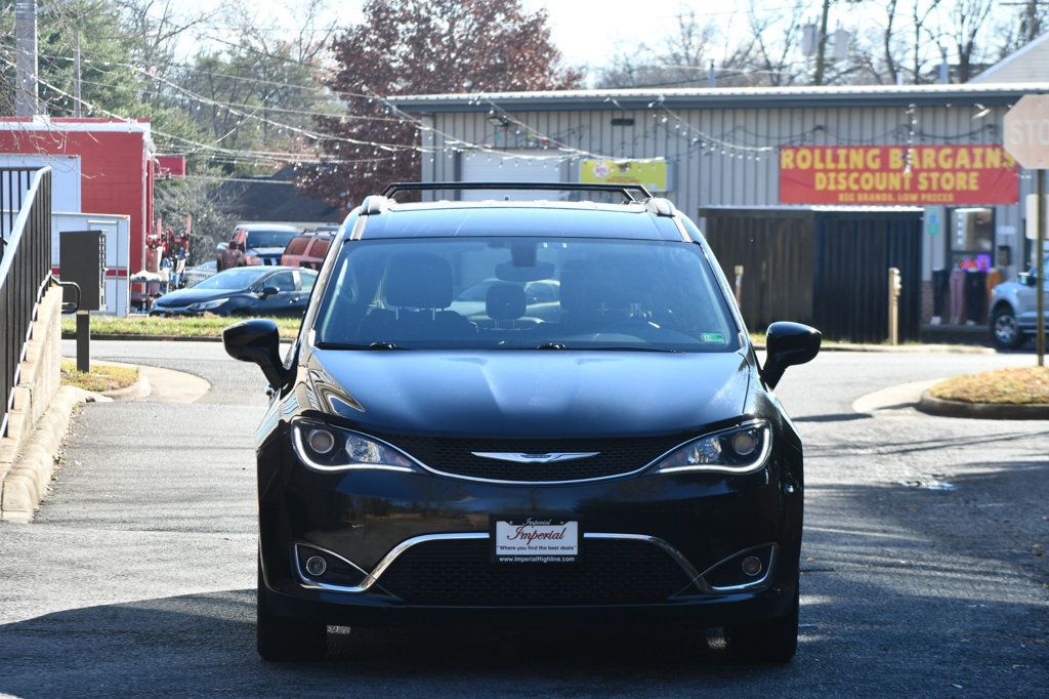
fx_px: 4136
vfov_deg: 9.7
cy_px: 350
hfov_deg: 14.5
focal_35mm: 142
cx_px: 524
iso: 200
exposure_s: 1/250
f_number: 6.3
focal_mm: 95
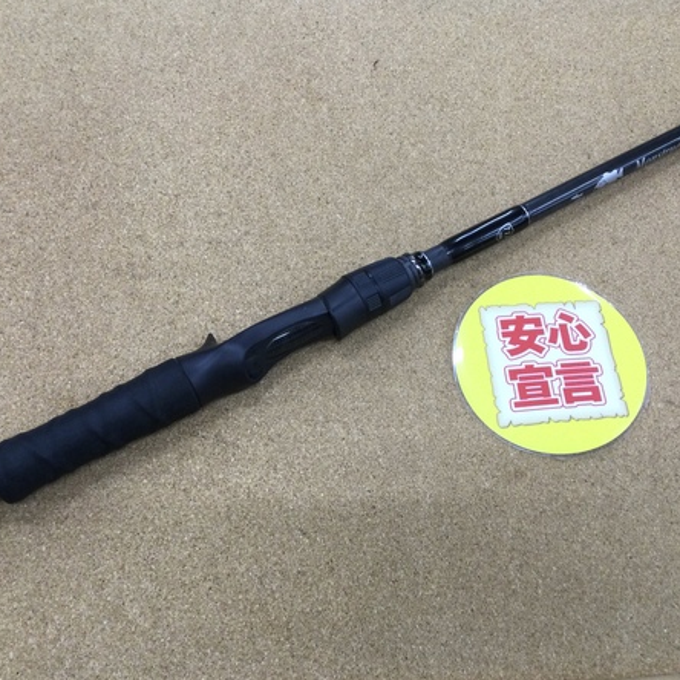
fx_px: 822
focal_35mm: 37
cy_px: 342
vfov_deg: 44.9
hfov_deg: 44.8
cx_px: 386
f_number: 2.4
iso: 40
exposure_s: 1/30
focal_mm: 3.3
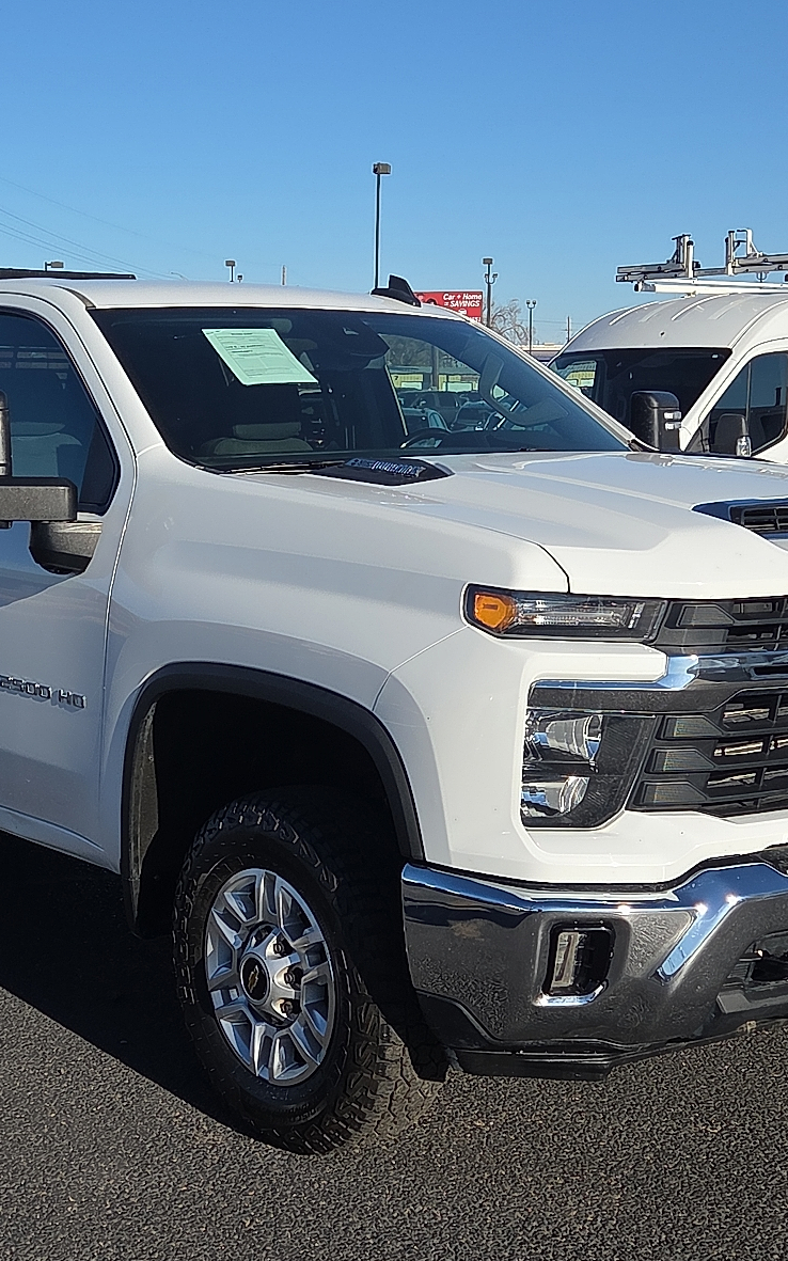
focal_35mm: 56
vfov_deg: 36.3
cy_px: 635
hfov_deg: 23.1
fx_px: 1924
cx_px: 293
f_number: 1.8
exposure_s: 1/10000
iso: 78
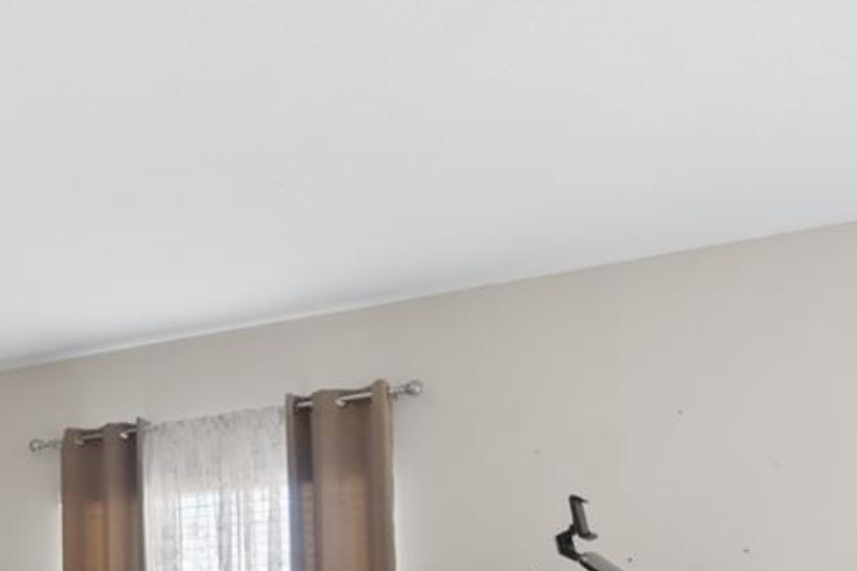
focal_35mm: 50
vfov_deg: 24.6
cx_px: -316
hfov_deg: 29.7
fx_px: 1190
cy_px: 673
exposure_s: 3.2
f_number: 8
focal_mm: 10
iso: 100
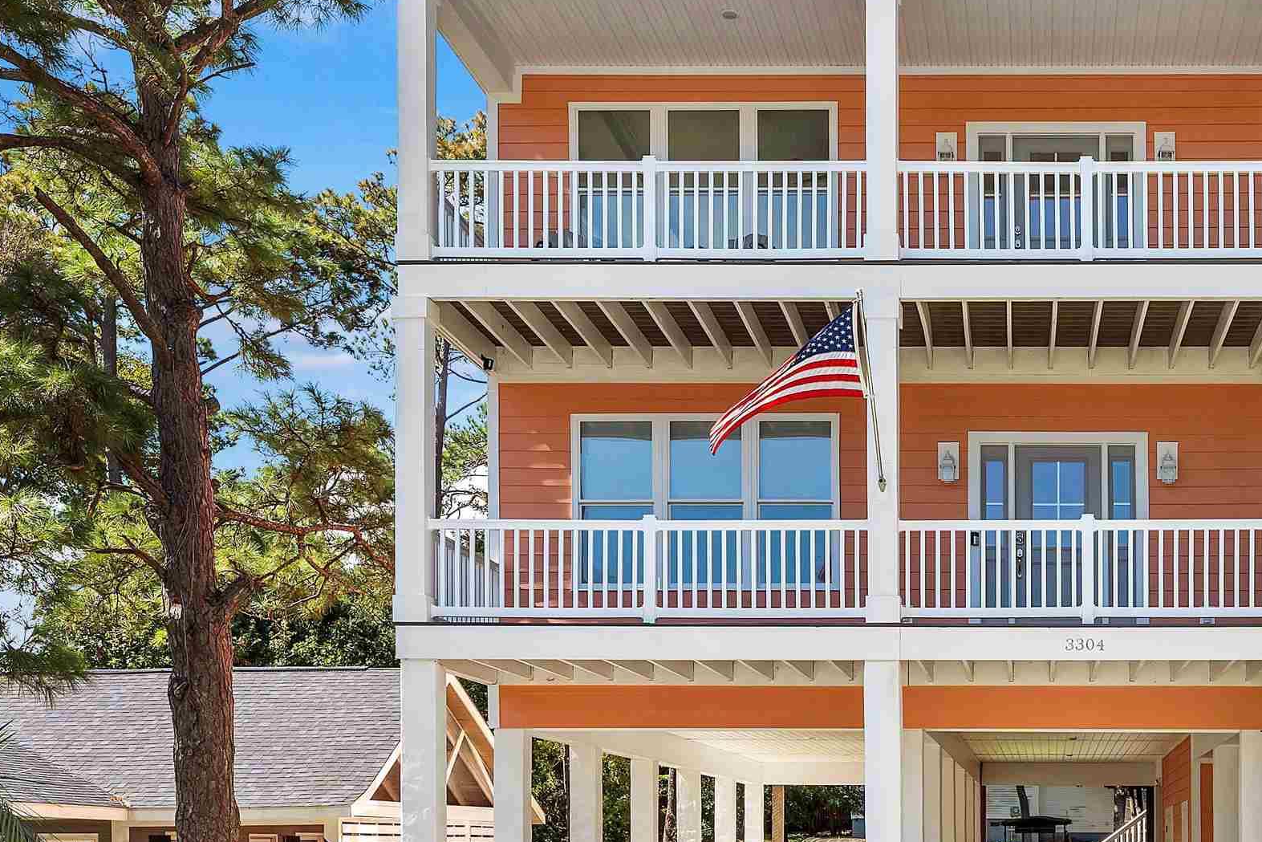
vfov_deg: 31.2
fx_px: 1499
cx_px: 1008
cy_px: 531
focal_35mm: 43
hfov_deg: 43.5
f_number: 10
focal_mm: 21.9
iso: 200
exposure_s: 1/160
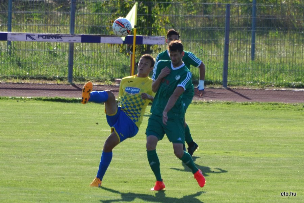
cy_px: 102
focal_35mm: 450
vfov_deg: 3.1
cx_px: 152
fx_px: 3800
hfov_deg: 4.6
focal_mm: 300
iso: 400
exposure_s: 1/1250
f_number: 5.6
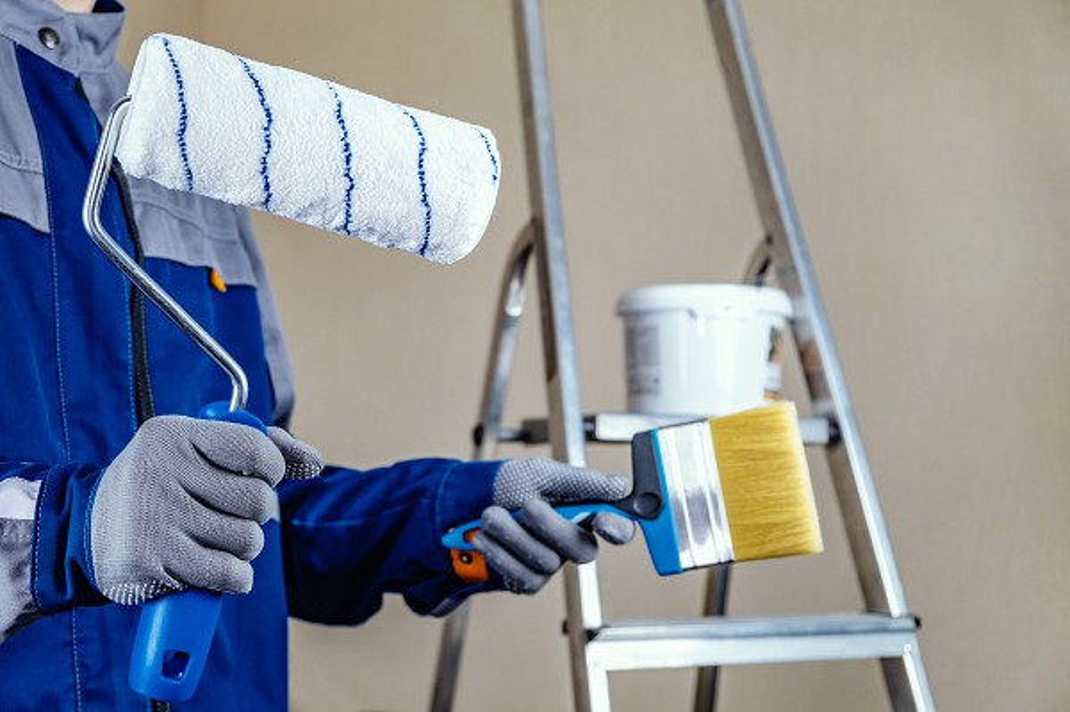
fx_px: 1396
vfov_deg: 28.6
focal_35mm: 47
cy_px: 356
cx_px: 535
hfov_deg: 41.9
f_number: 4
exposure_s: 1/70
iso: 160
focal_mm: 31.5
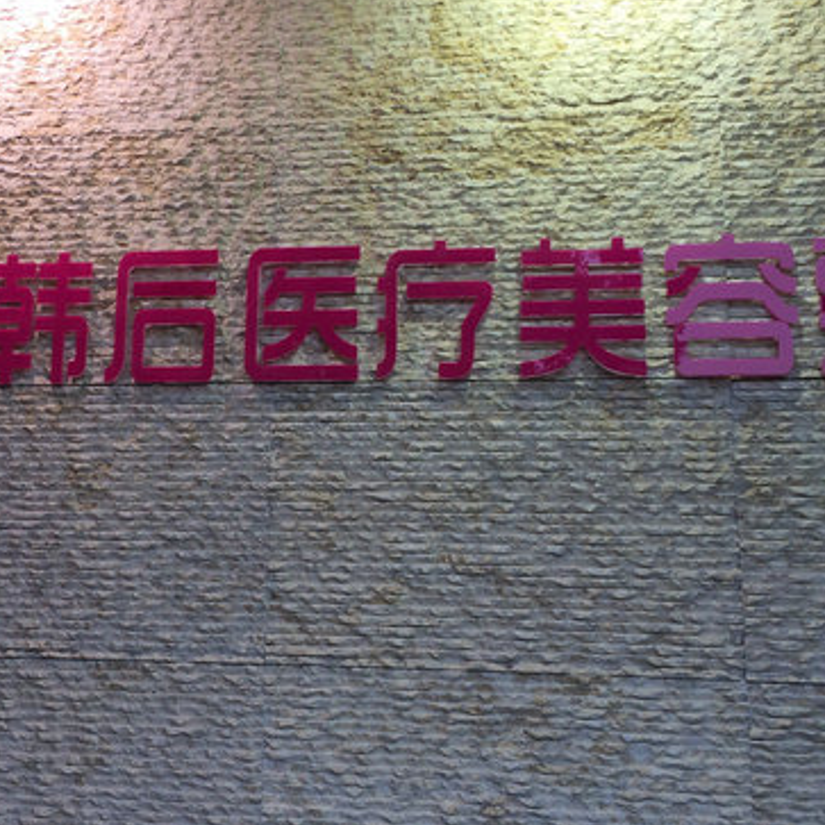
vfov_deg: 36.0
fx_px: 1267
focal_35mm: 47
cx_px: 255
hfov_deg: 35.6
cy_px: 373
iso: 64
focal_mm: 4.15
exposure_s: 1/100
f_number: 2.2
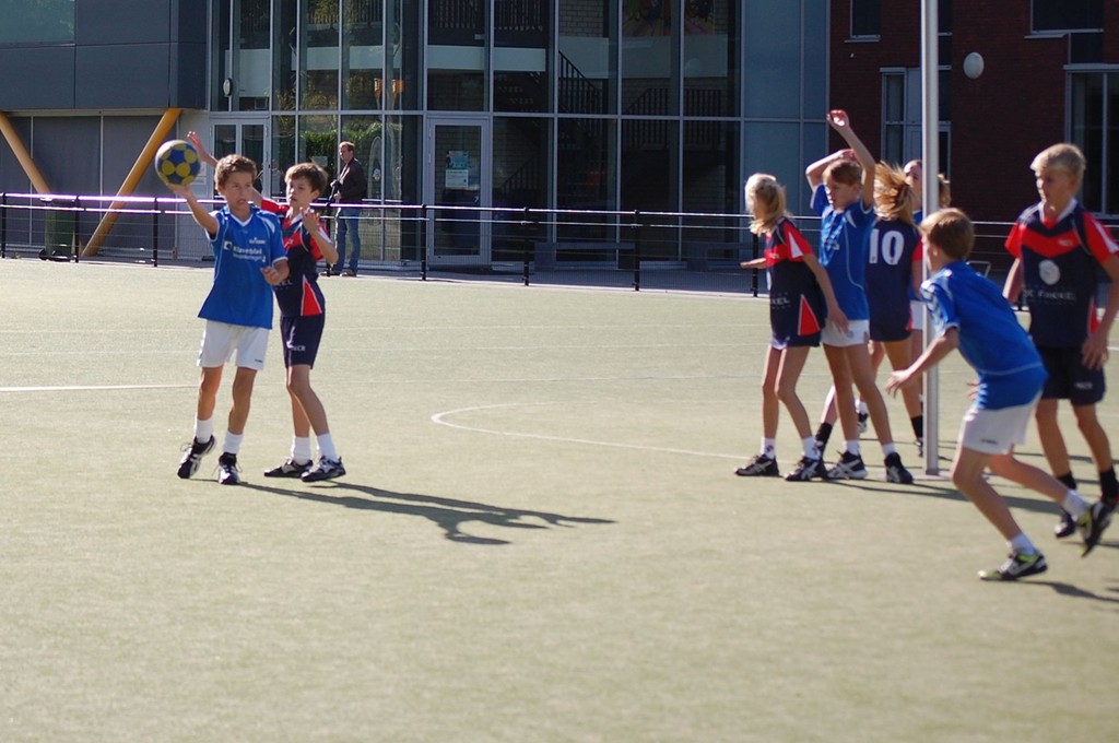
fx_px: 2561
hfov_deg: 24.6
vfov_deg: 16.5
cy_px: 372
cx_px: 560
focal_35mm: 82
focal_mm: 55
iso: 250
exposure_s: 1/1000
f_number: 4
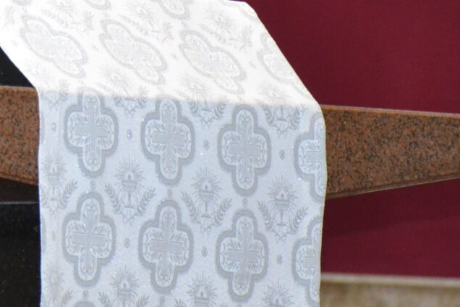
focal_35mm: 507
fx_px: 6478
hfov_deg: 4.1
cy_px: -125
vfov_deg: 2.7
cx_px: -121
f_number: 5.6
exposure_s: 1/60
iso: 1800
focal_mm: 112
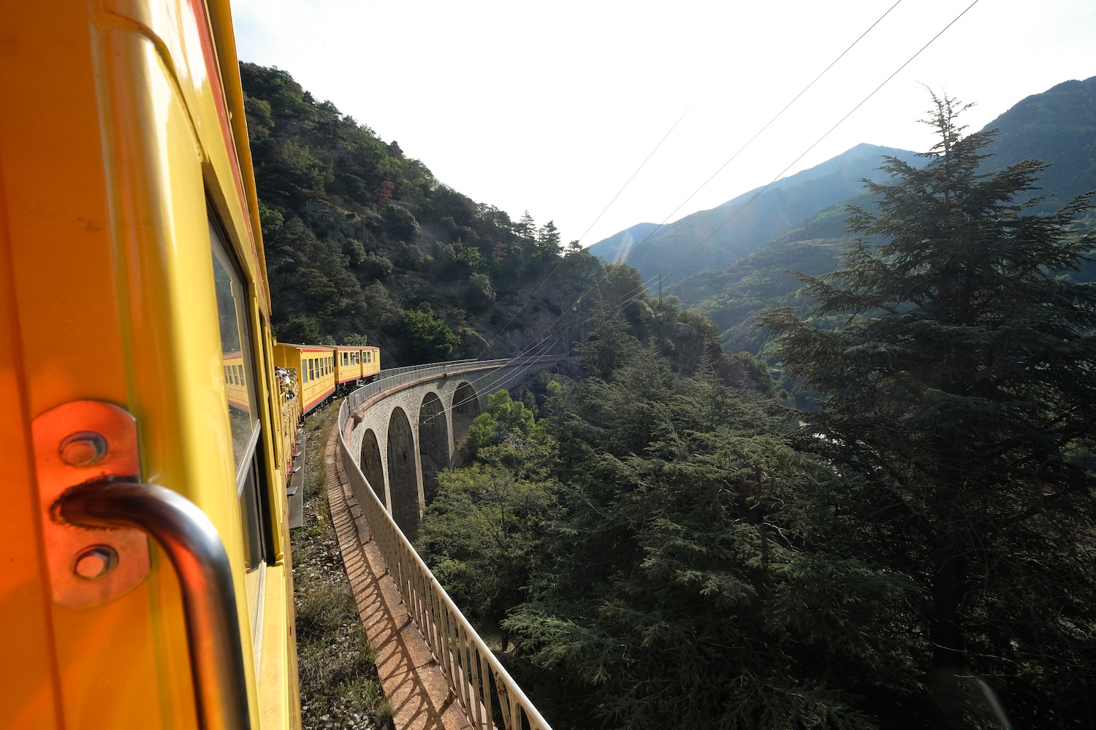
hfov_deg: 100.4
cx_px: 548
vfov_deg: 77.3
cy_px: 365
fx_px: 457
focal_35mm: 15
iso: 640
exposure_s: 1/640
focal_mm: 10
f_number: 8
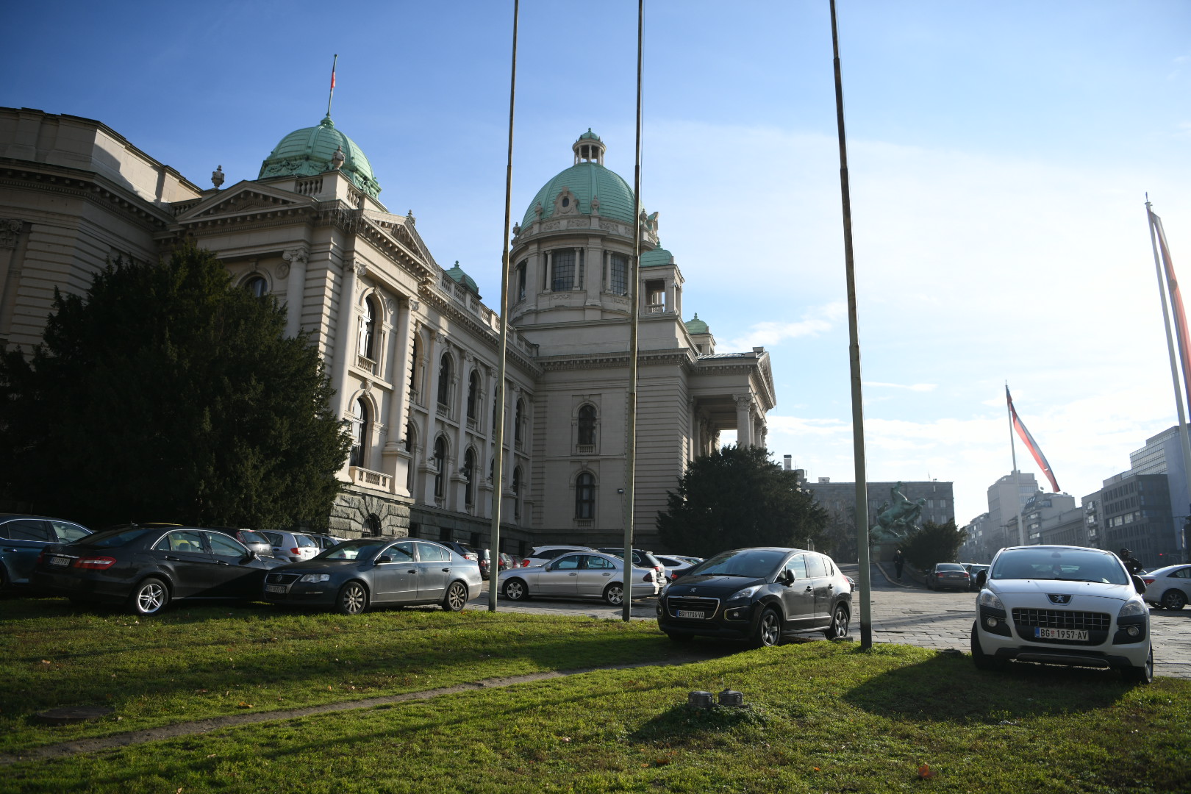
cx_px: 596
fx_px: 794
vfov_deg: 53.1
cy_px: 397
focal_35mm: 24
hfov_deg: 73.7
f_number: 2.8
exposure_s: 1/4000
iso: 200
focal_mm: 24
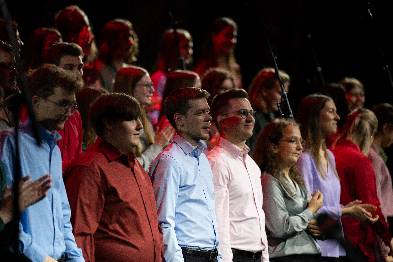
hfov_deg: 10.3
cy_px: 131
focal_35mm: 200
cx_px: 196
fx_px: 2183
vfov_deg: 6.9
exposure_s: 1/250
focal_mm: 200
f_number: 3.2
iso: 1000
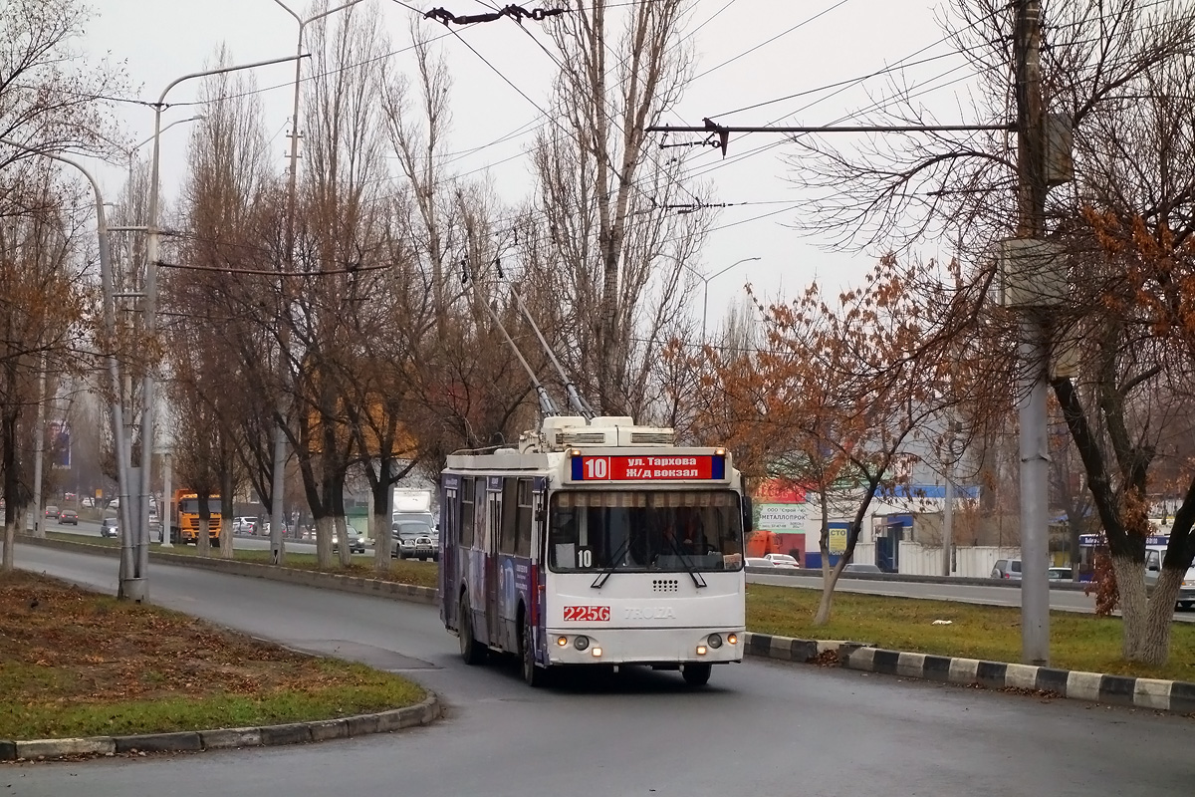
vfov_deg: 13.7
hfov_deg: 20.4
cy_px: 398
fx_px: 3319
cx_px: 598
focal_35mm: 100
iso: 800
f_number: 4.9
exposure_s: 1/500
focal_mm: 37.1
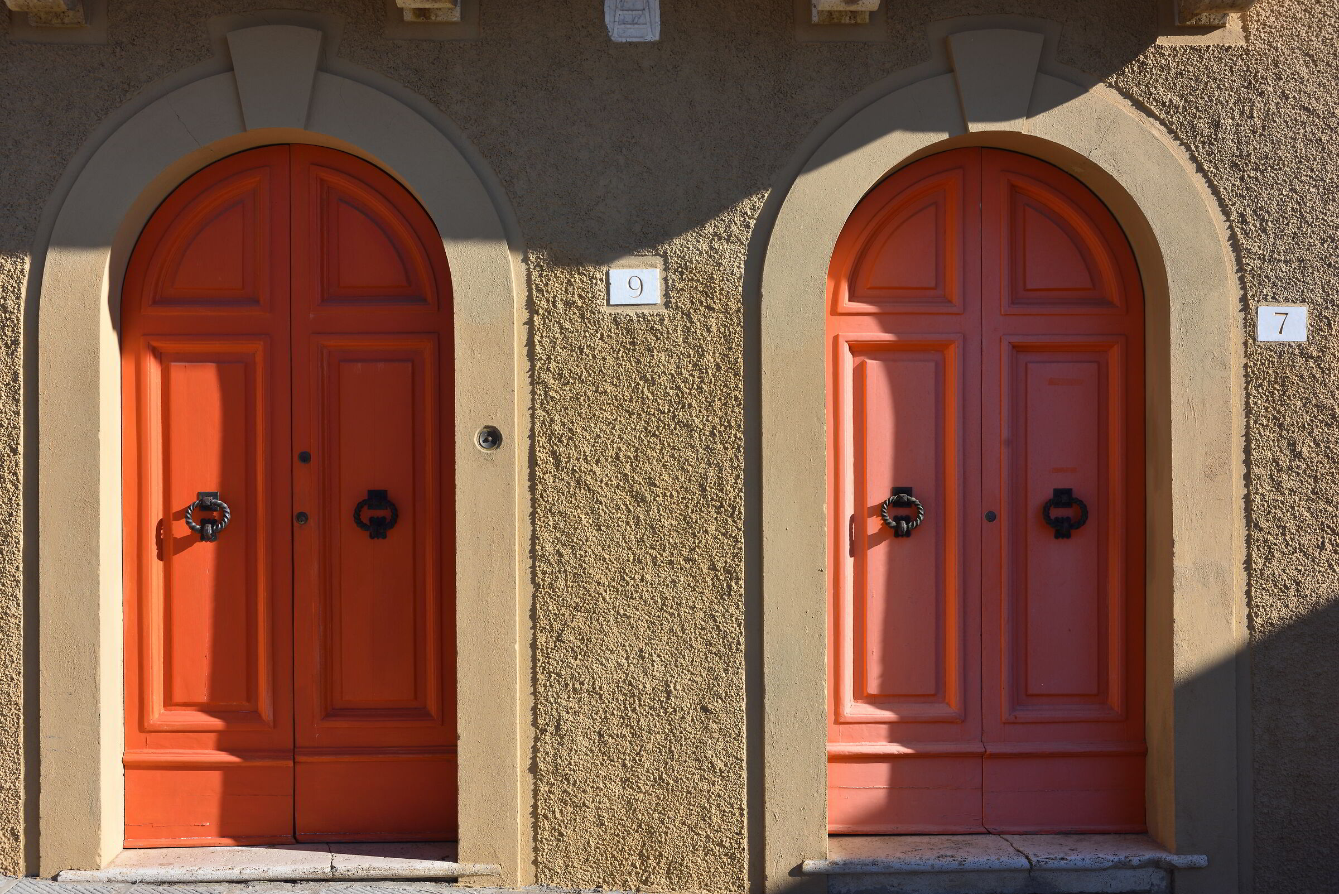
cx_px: 670
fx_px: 1674
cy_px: 447
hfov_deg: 43.6
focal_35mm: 45
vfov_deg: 29.9
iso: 100
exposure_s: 1/160
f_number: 8
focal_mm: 45
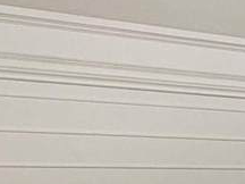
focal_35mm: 154
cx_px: 594
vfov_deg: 9.6
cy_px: 195
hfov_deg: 10.8
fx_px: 1090
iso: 100
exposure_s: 1/60
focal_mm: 4.25
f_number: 1.8
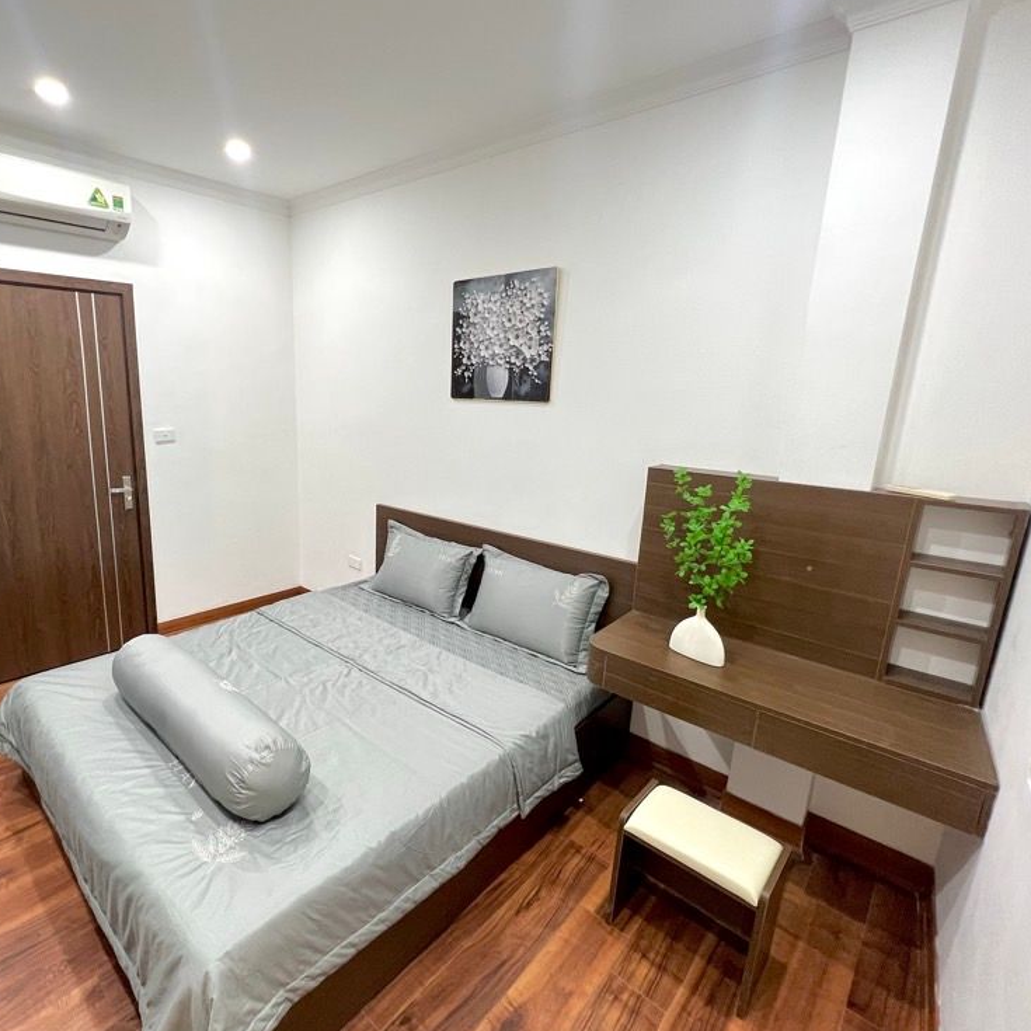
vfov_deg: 87.4
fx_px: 539
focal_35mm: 16
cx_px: 383
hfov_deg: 85.6
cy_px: 504
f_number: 1.8
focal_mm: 1.57
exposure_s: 1/50
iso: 160
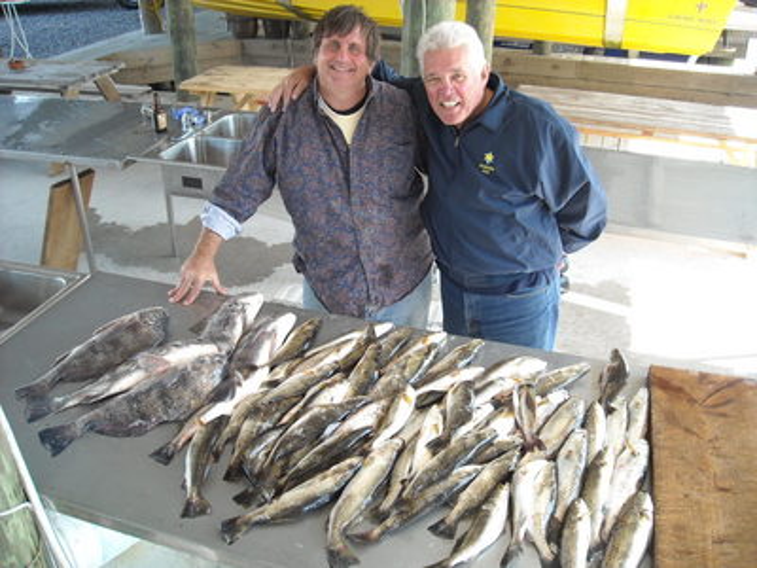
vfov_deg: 40.7
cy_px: 284
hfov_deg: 52.6
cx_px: 378
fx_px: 765
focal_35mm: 35
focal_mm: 5.7
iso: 64
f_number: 2.8
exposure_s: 1/67
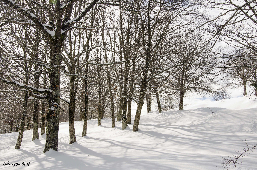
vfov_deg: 26.4
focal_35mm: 51
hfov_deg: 39.0
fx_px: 363
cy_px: 85
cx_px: 128
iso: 250
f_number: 9
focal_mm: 34
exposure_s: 1/800
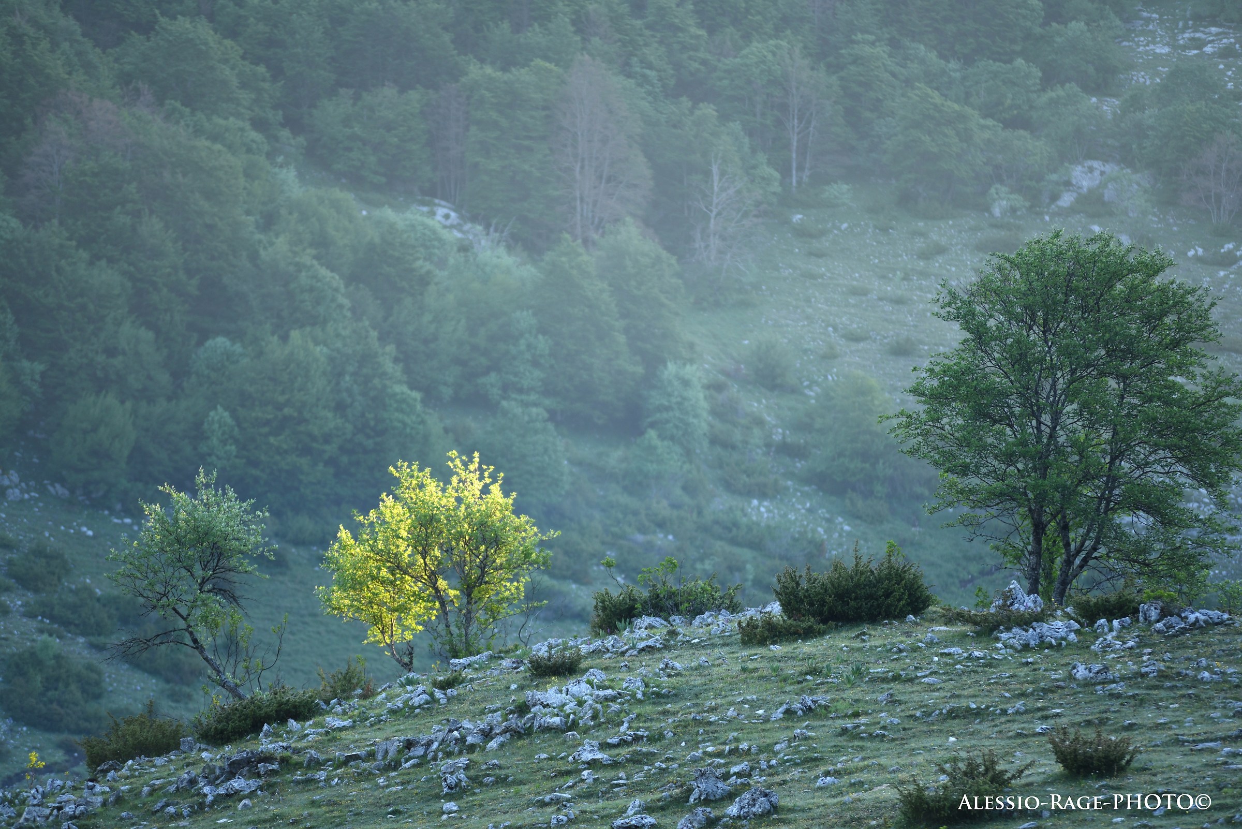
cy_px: 414
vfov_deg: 6.9
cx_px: 621
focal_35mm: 200
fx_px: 6902
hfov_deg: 10.3
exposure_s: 1/320
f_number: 2.8
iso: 320
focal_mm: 200
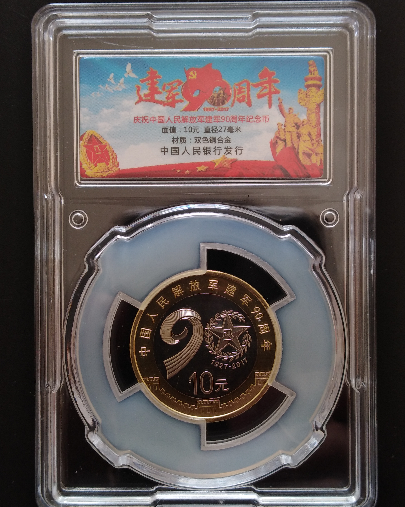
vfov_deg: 62.2
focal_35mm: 28
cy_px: 265
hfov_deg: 51.5
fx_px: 420
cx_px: 208
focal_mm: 3.83
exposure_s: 1/40
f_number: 2.2
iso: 104
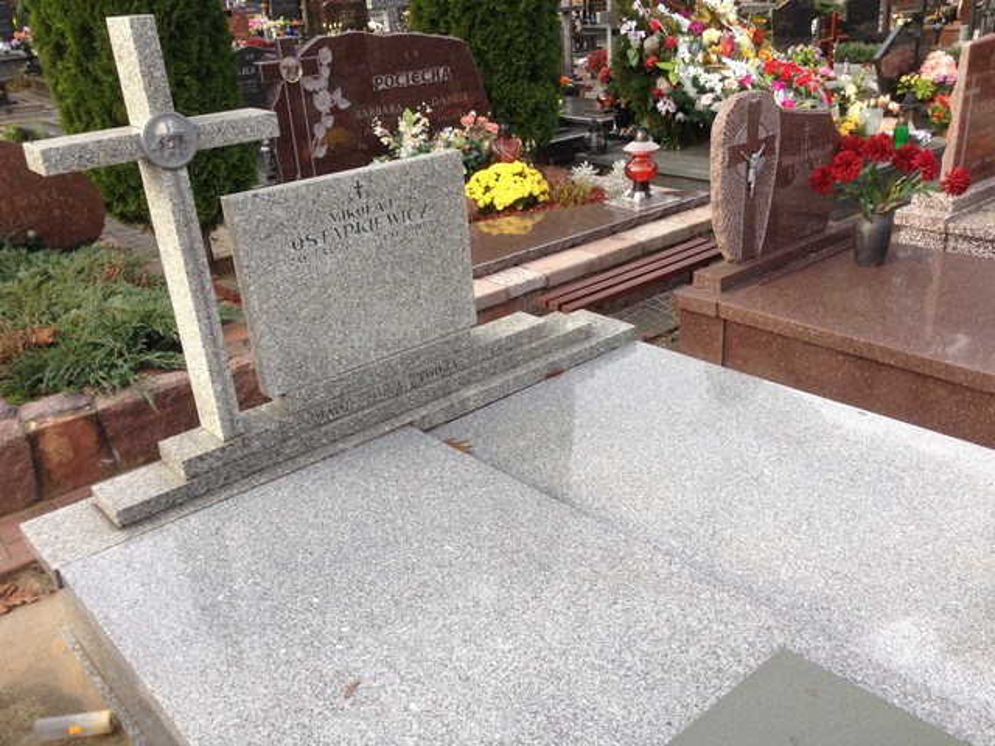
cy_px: 373
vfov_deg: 42.9
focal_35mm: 33
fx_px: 949
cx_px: 498
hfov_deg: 55.4
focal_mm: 4.12
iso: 50
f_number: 2.4
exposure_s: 1/311
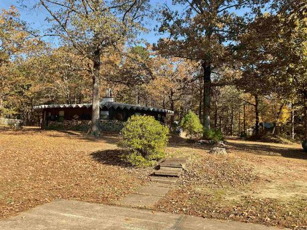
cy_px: 115
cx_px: 154
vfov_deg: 48.2
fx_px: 257
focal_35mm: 29
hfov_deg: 61.7
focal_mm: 3
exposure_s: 1/770
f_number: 1.8
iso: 16
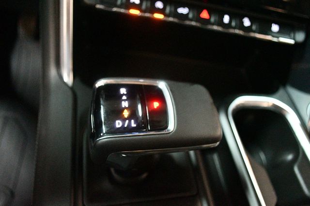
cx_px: 155
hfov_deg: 62.0
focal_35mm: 30
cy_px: 103
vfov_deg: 43.6
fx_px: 258
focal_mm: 20
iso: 12800
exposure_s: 1/40
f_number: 3.8
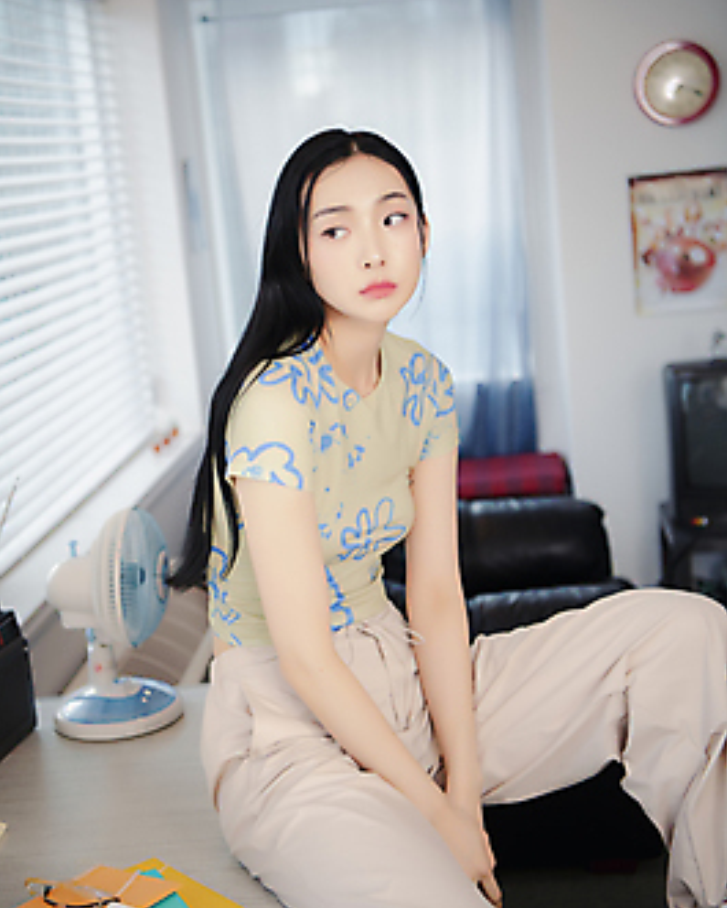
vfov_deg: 31.9
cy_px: 422
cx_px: 364
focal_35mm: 59
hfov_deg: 25.8
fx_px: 1586
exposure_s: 1/125
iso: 400
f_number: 2.8
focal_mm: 52
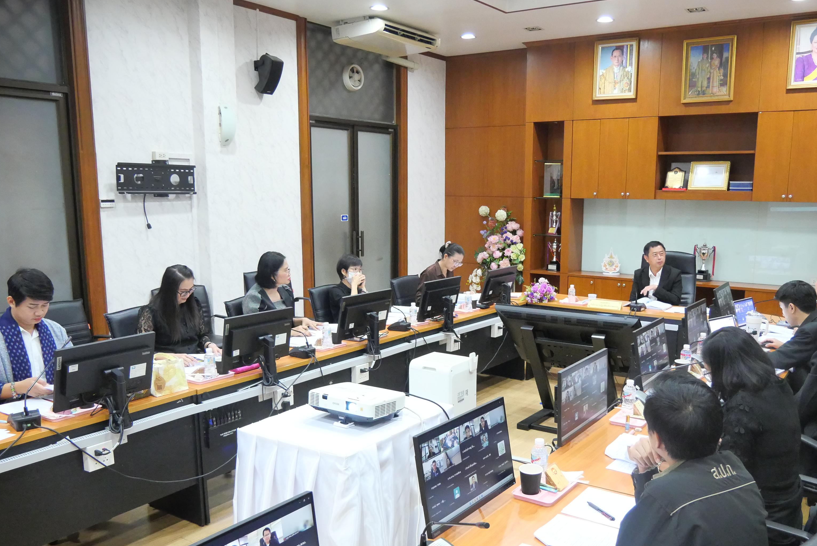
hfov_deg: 63.4
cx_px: 456
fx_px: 658
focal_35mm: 29
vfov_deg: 44.8
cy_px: 322
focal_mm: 12
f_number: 3.5
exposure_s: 1/50
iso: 3200
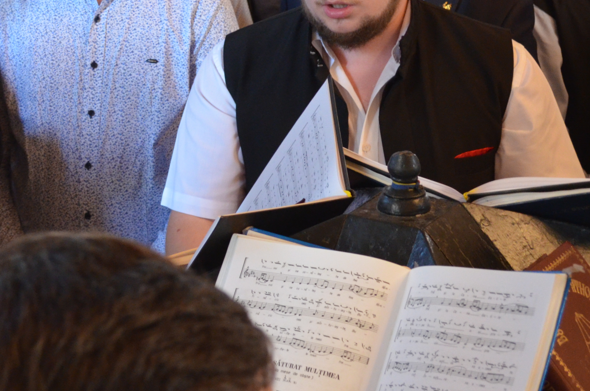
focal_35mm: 94
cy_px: 111
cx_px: 137
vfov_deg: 14.4
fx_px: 1538
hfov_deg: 21.5
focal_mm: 32
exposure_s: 1/30
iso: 1800
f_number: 4.8
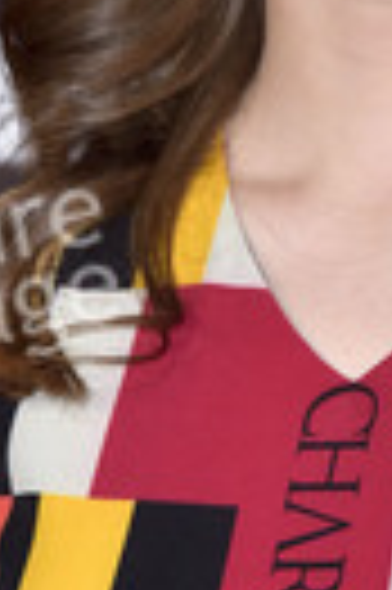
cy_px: 72
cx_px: 381
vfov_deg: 3.8
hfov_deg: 2.5
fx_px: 9006
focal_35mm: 550
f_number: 7.1
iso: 320
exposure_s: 1/250
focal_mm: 180
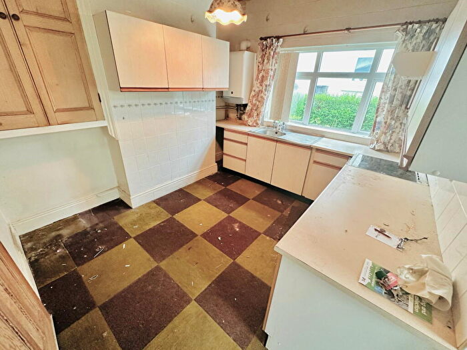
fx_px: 189
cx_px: 234
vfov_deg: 85.7
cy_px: 175
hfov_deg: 102.1
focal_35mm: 14
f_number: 2.2
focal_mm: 2.22
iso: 320
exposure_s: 1/100
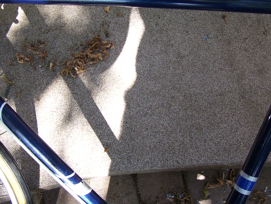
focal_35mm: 45
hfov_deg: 42.1
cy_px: 87
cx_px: 135
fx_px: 352
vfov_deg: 32.1
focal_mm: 5.6
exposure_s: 1/90
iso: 80
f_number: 2.7
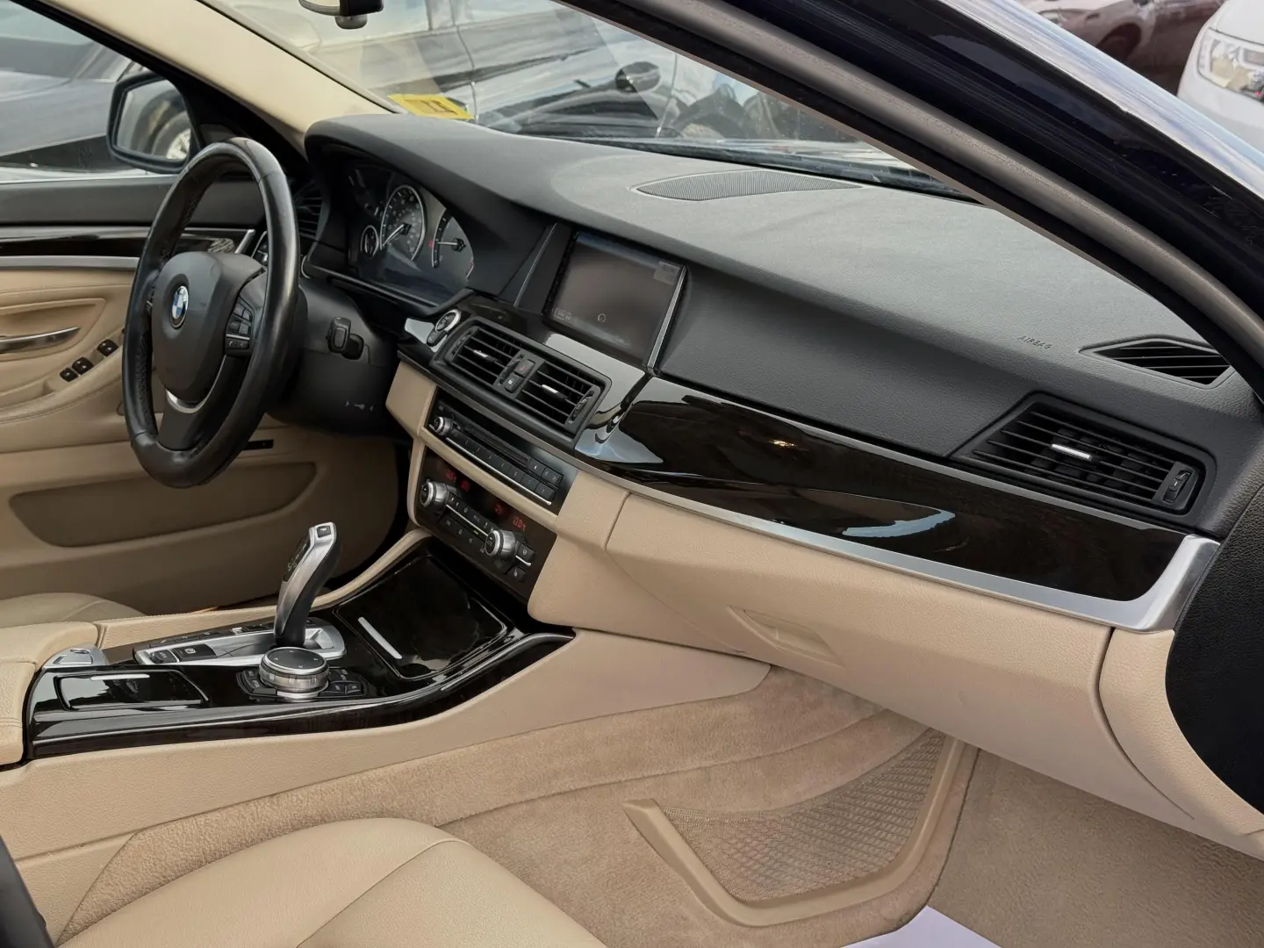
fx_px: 1753
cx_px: 632
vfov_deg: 30.3
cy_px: 474
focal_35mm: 48
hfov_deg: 39.7
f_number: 1.78
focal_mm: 6.76
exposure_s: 1/257
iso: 80
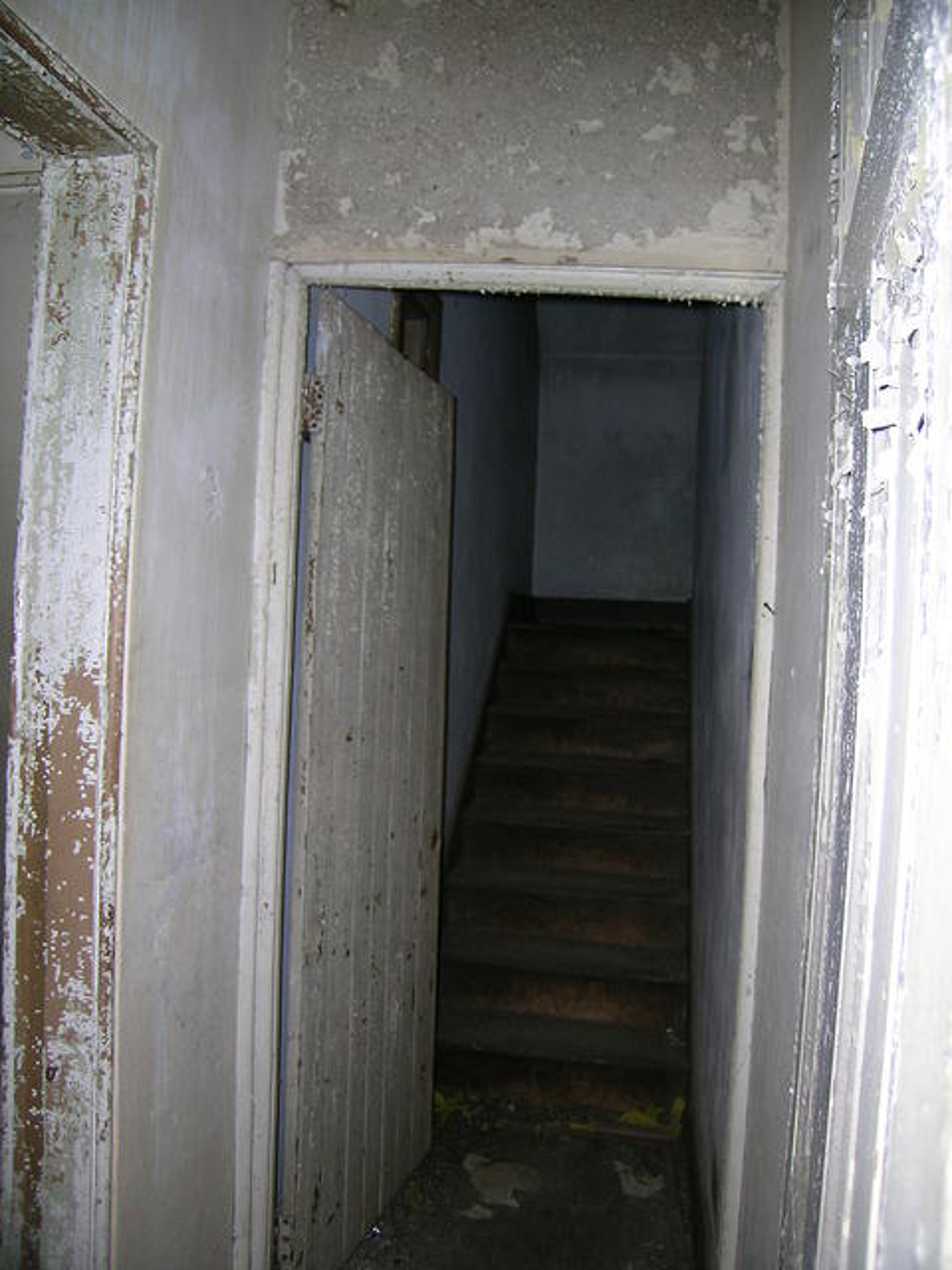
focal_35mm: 28
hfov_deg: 49.7
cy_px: 635
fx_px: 1027
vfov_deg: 63.4
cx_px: 476
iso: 50
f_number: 2.8
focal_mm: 5.8
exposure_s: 1/60.1
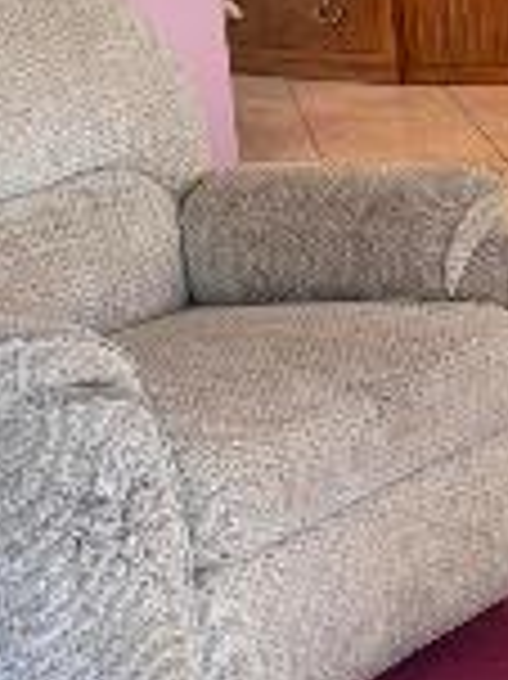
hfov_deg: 11.3
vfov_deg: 16.1
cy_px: 194
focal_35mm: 122
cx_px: 895
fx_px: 2391
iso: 250
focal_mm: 6.76
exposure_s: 1/60
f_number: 1.78
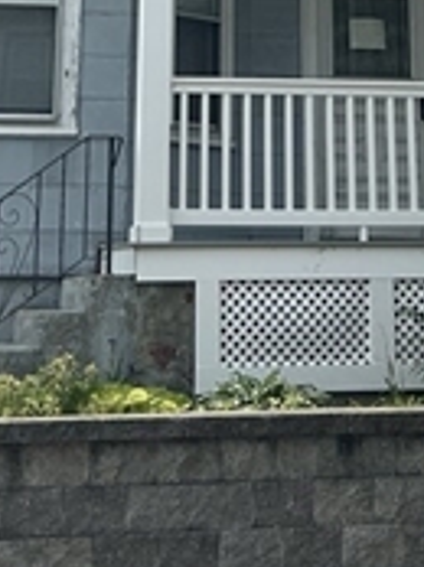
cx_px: 290
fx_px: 1883
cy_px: -375
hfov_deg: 12.8
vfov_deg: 15.3
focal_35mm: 115
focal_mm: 5.7
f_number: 1.5
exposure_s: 1/7463
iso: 50
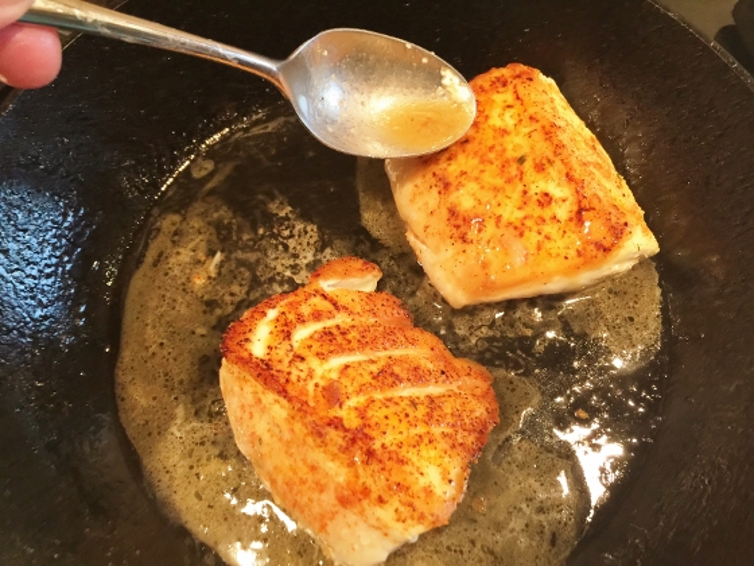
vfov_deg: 48.2
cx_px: 377
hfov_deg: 61.7
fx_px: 632
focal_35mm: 29
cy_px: 283
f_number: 2.2
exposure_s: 1/15
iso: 80
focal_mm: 4.15
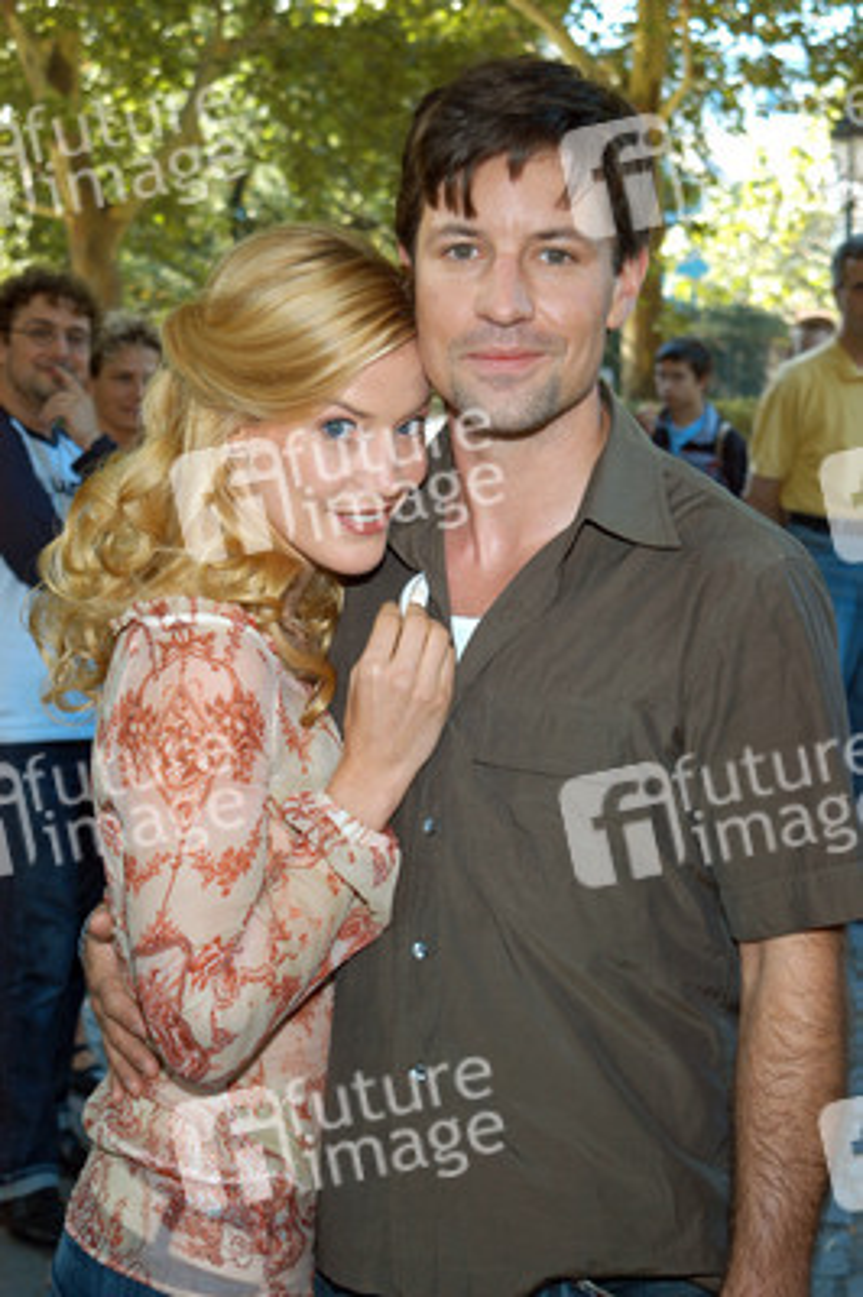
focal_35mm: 68
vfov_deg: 29.9
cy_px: 648
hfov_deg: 20.1
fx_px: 2431
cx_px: 432
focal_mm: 45
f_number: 6.3
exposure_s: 1/80
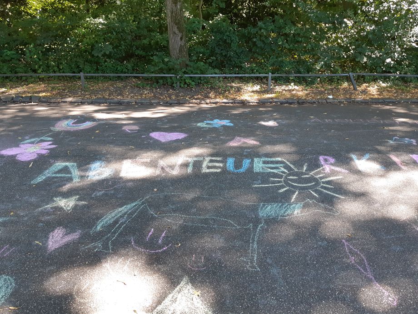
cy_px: 157
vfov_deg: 53.1
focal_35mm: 26
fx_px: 314
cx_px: 209
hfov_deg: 67.3
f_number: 1.7
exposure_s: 1/100
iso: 64
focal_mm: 3.93
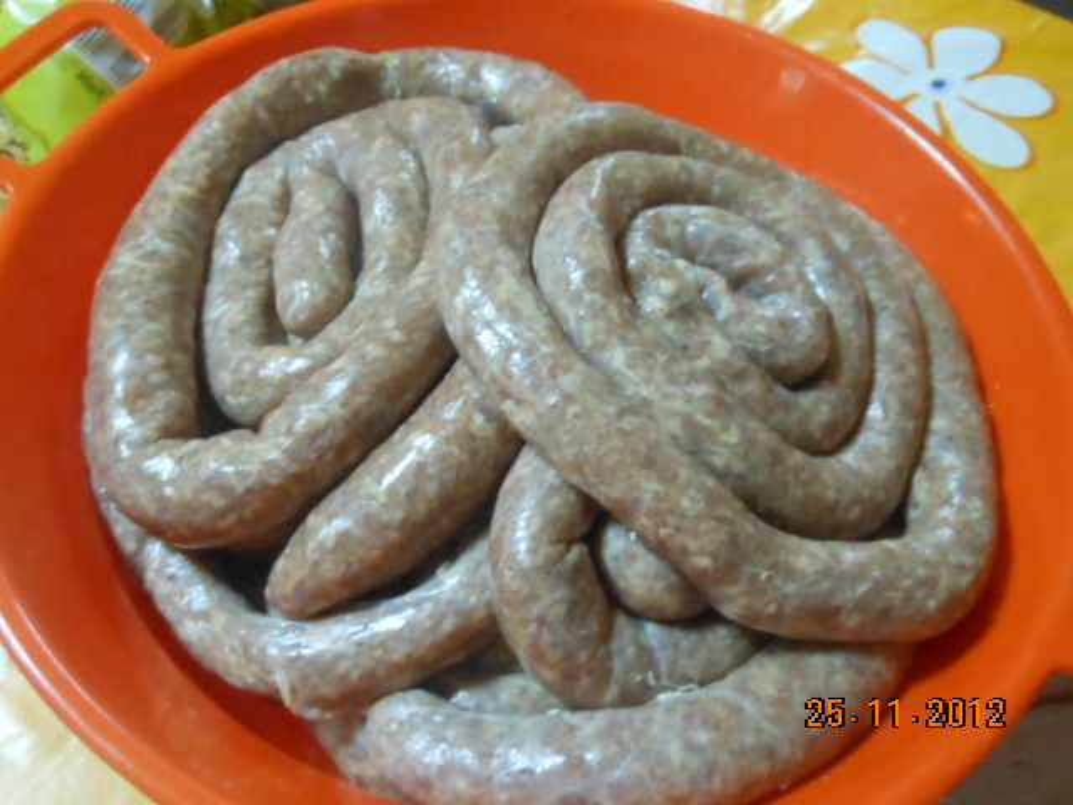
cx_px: 536
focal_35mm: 33
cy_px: 402
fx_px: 1023
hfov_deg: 55.4
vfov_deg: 42.9
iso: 640
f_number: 3.5
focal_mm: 6
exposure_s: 1/8
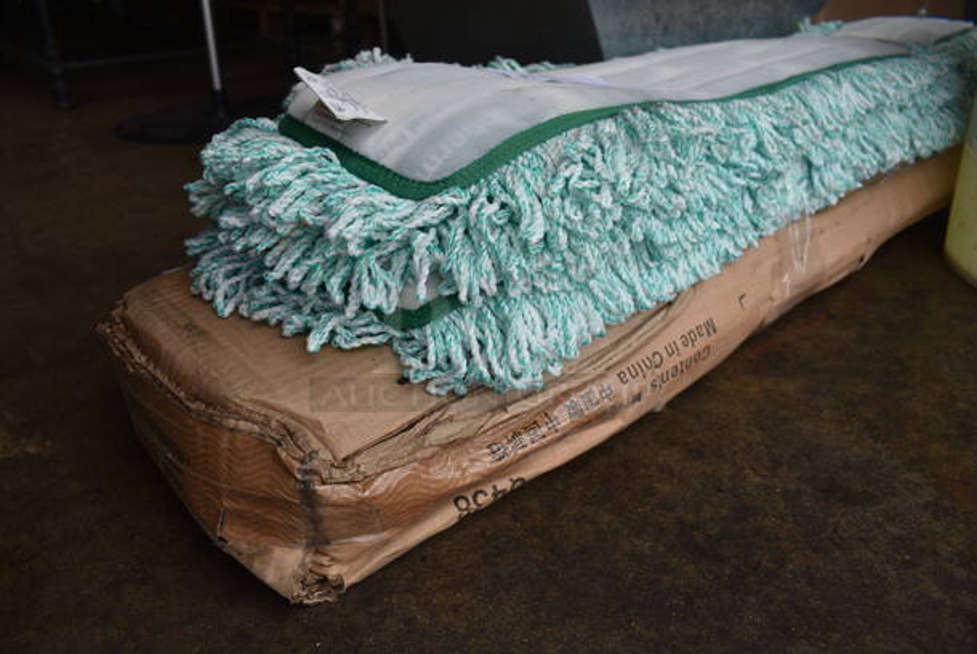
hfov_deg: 67.3
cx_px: 488
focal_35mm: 27
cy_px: 327
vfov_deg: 48.0
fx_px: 733
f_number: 6.3
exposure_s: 1/250
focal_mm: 18
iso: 200
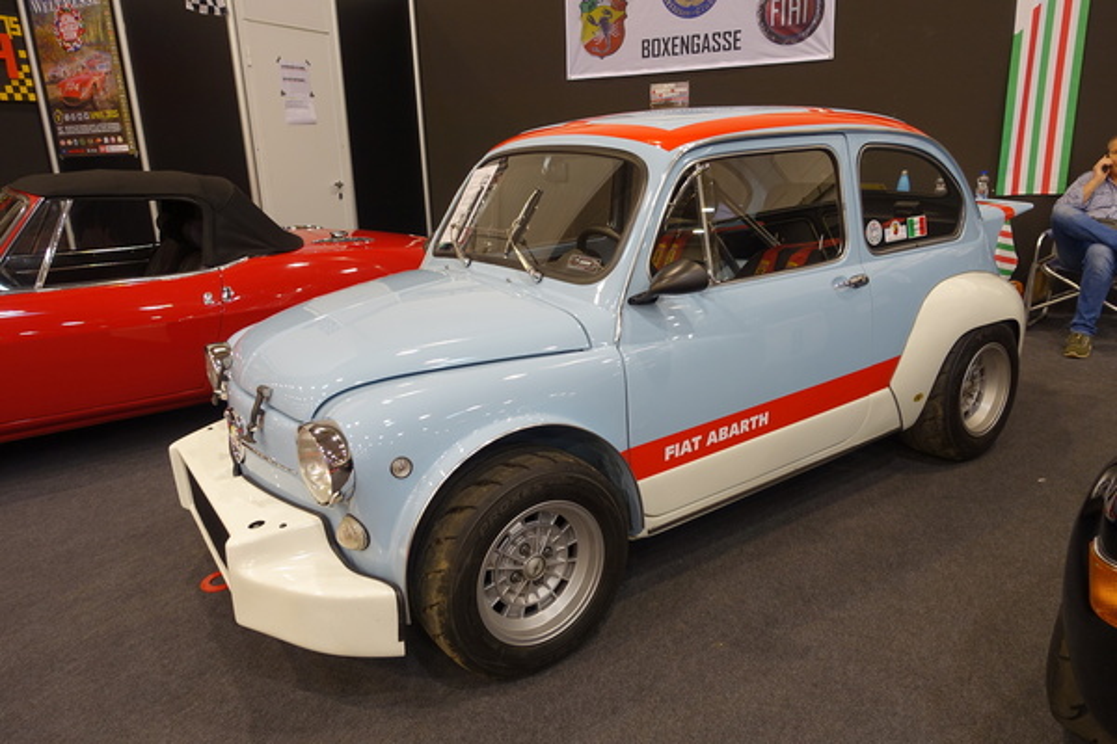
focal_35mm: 24
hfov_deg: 73.7
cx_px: 558
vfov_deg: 53.1
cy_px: 372
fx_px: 745
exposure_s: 1/30
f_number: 2.8
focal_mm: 8.85
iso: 125
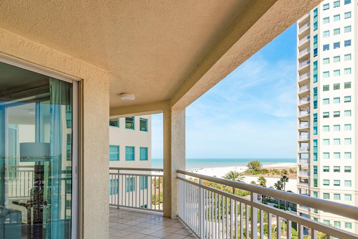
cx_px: 191
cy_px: 157
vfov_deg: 52.3
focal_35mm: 24
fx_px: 239
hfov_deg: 73.6
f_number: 8
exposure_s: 1/500
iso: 100
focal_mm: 17
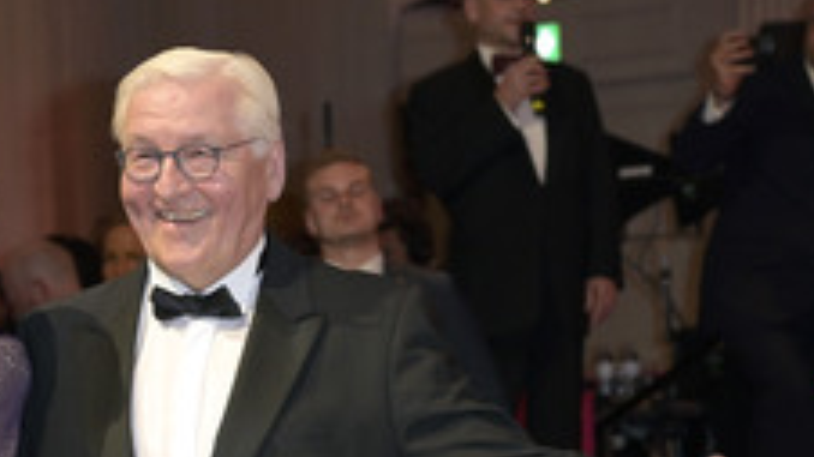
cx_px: 211
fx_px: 3388
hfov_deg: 13.7
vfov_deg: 7.7
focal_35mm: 157
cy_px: 479
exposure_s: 1/250
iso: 3200
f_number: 5
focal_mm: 75
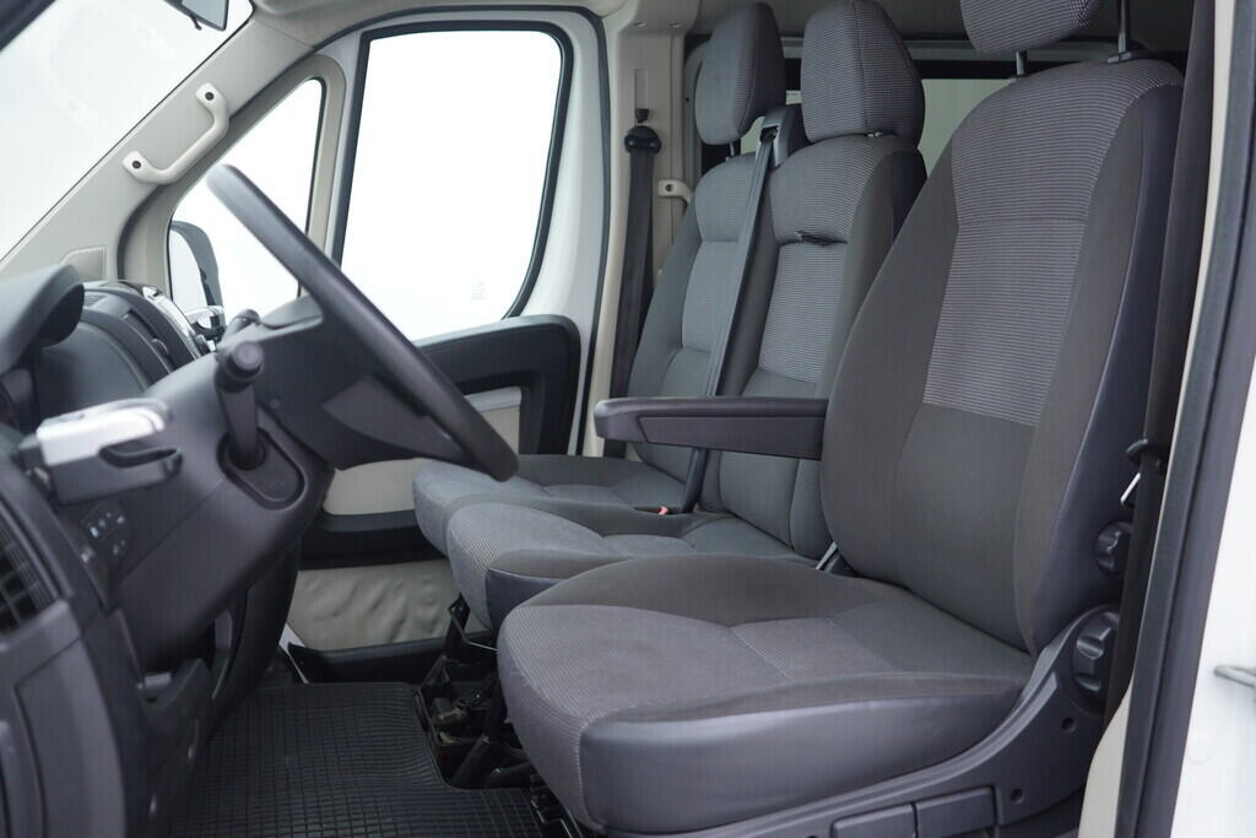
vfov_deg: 36.9
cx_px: 628
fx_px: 1256
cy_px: 419
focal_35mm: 36
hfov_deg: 53.1
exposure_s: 1/40
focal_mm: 24
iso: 125
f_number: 2.8
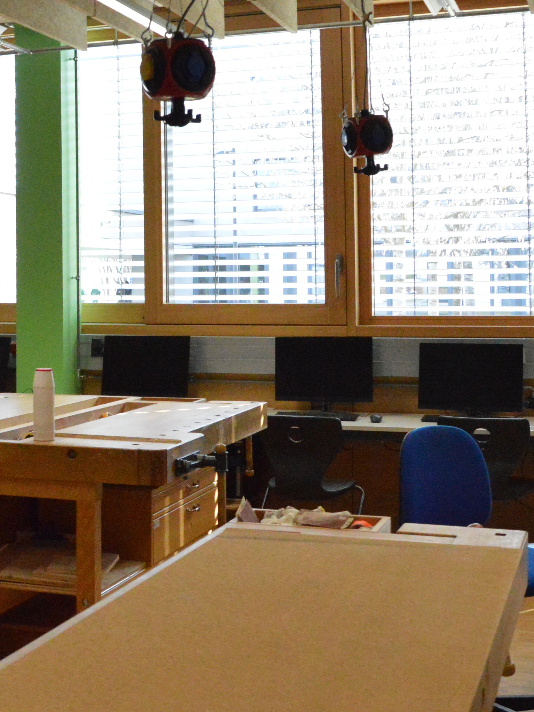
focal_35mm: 59
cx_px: -40
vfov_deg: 32.4
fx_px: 1214
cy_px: 239
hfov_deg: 23.4
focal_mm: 18
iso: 6400
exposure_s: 1/1600
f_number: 5.6
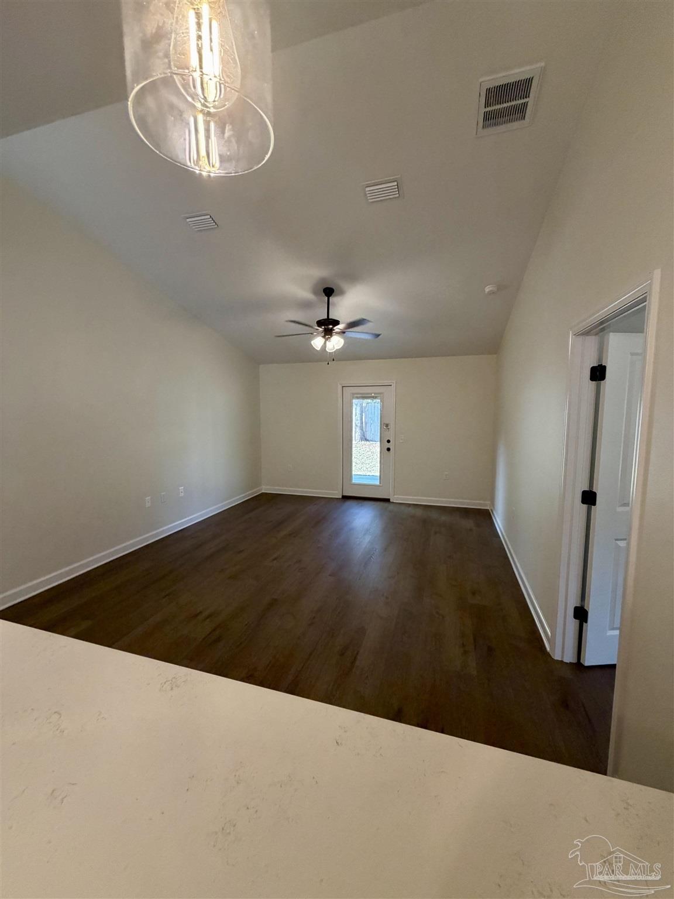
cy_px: 450
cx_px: 337
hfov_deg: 85.7
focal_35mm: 14
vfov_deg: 102.1
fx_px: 363
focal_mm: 2.22
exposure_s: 1/120
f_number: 2.2
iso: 320
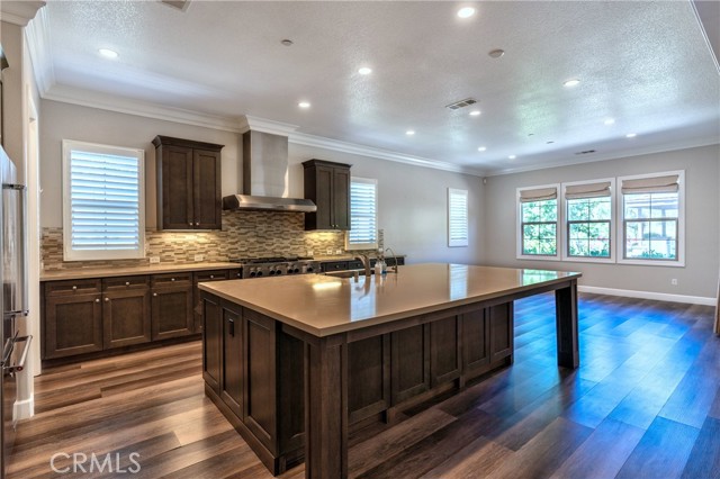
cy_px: 240
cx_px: 360
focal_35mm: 18
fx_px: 360
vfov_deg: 67.3
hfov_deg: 90.0
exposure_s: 1/50
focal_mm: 18
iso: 125
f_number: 3.5
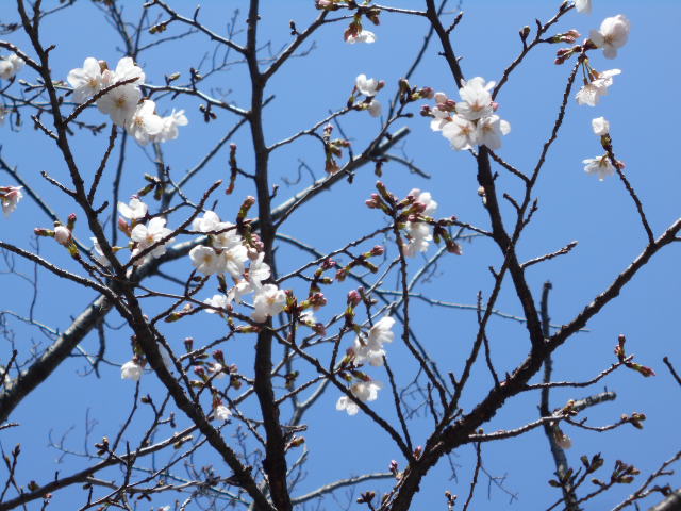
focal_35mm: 99
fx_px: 1948
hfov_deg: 19.8
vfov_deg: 14.9
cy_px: 256
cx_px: 340
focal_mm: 17.6
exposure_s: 1/400
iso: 80
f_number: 5.5
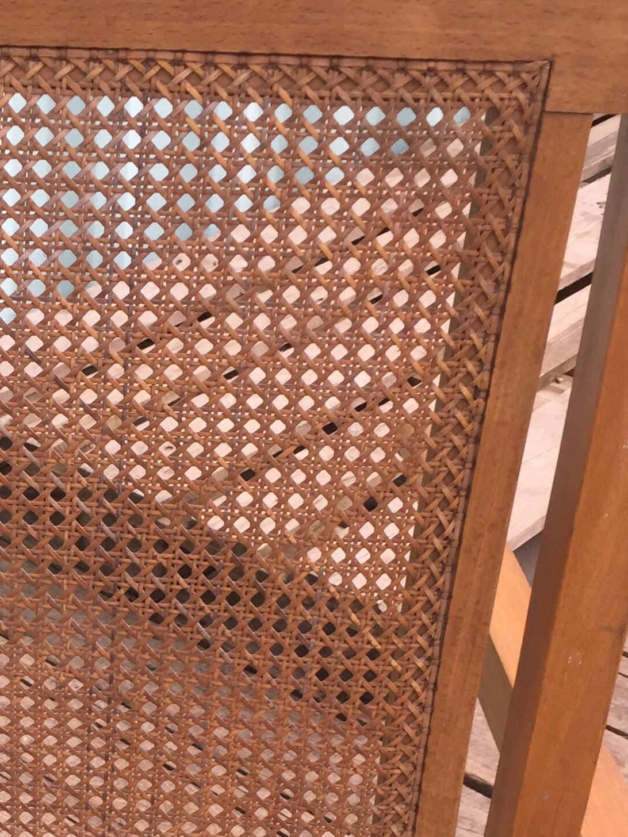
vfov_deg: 28.9
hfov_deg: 21.9
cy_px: 709
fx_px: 1572
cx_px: 20
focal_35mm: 65
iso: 32
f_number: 2.2
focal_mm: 4.15
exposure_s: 1/316
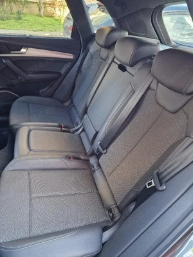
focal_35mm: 23
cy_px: 128
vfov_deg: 73.9
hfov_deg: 58.9
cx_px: 96
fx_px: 171
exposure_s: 1/100
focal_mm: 6.4
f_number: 1.8
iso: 640
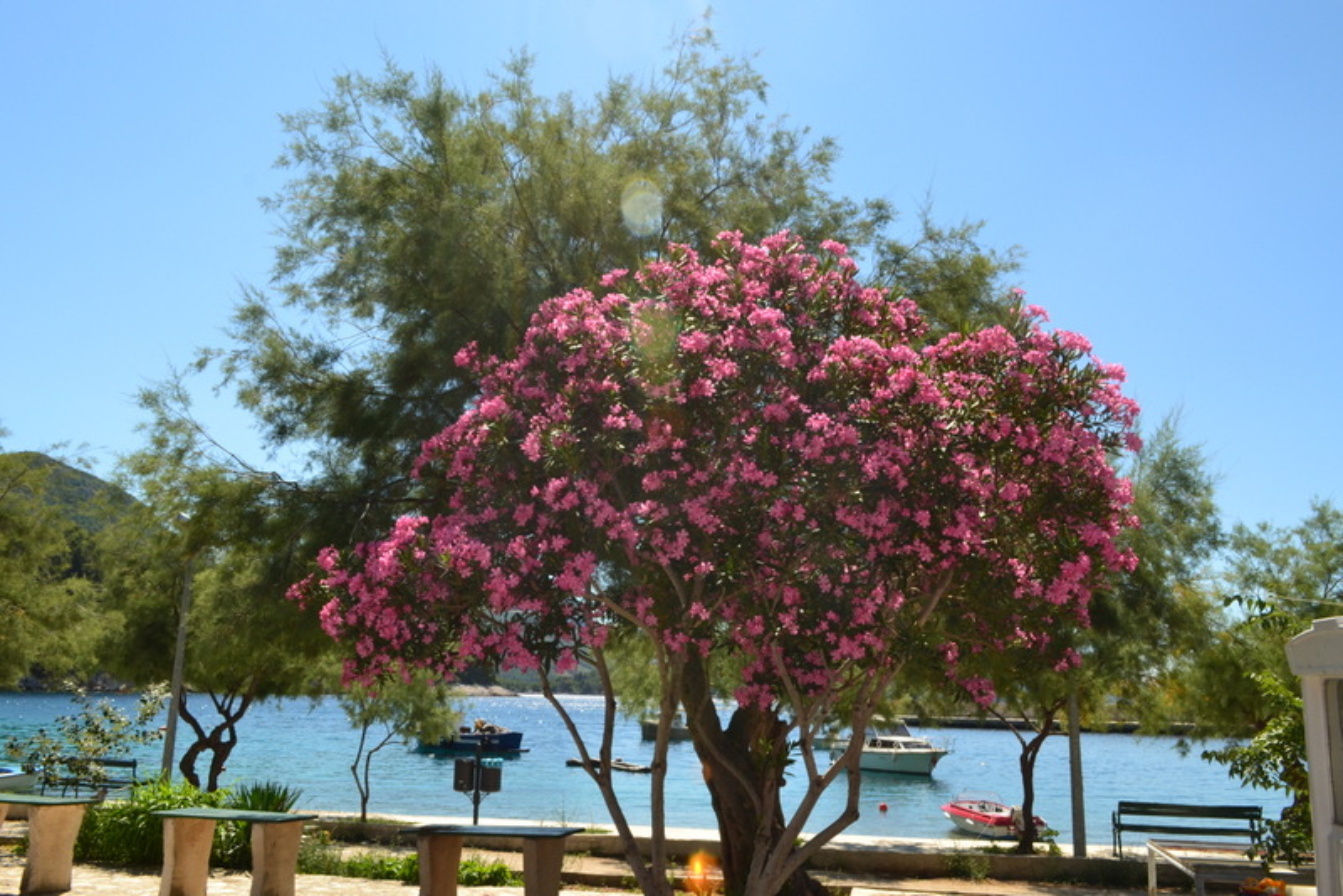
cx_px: 672
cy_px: 448
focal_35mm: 30
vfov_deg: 43.6
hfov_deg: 61.9
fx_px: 1120
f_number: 10
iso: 400
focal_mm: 20
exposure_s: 1/320
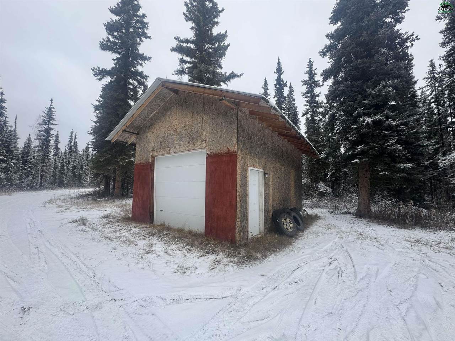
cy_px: 170
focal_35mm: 14
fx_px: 184
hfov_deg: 102.1
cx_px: 228
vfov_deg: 85.7
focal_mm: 2.22
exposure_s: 1/154
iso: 40
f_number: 2.2
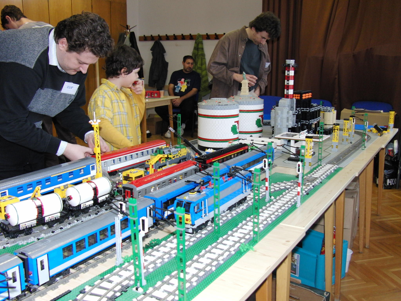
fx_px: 417
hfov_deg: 51.4
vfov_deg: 39.7
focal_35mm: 36
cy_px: 150
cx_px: 200
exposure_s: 1/60
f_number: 2.7
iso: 200
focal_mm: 7.3
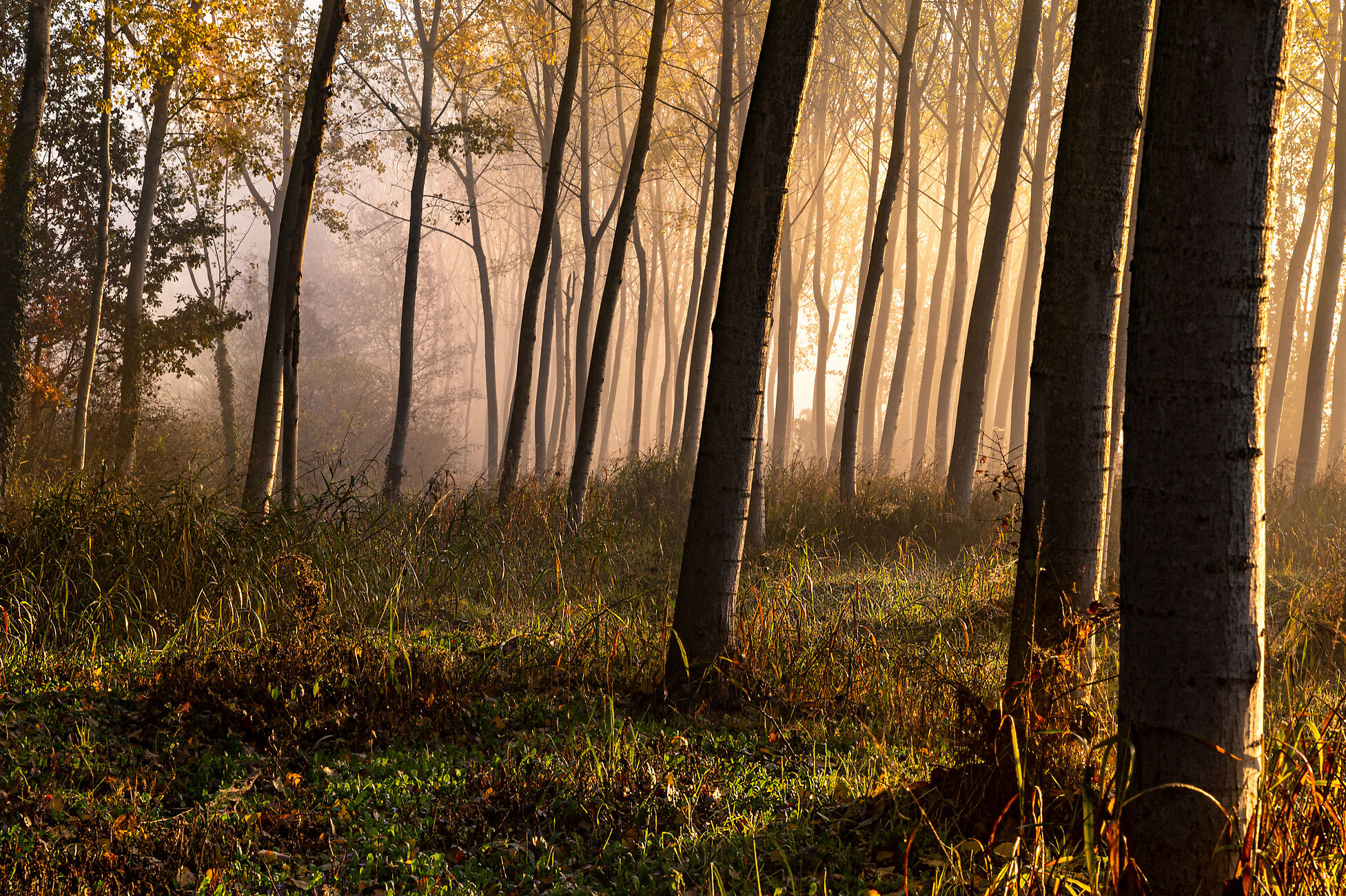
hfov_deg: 23.7
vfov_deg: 15.9
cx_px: 662
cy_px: 435
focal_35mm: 86
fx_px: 3214
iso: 100
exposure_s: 1/100
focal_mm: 70
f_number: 13
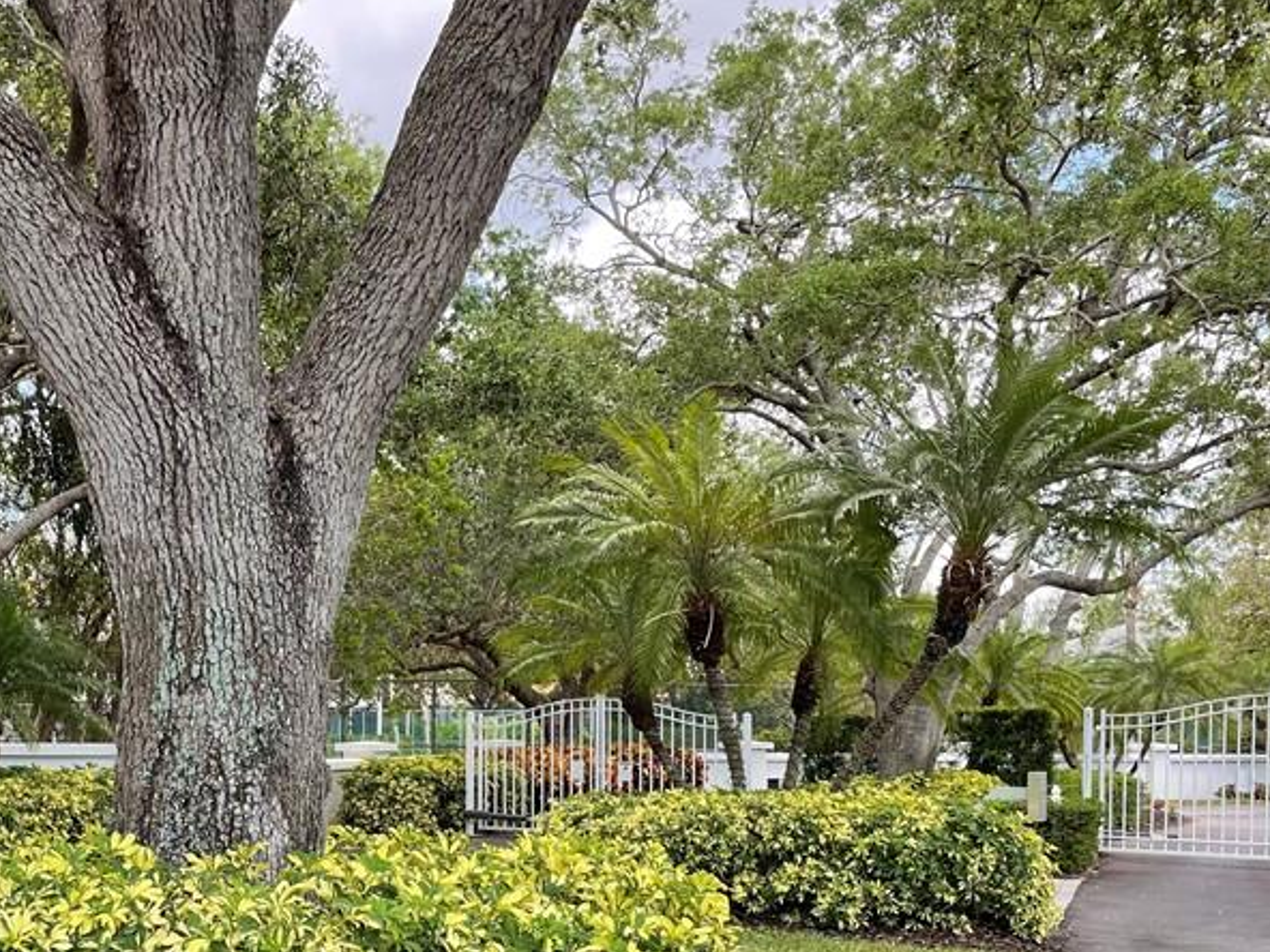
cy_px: 748
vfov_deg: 31.4
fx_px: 1651
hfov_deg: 39.7
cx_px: 189
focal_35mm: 45
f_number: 1.6
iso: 32
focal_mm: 4.2
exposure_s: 1/502
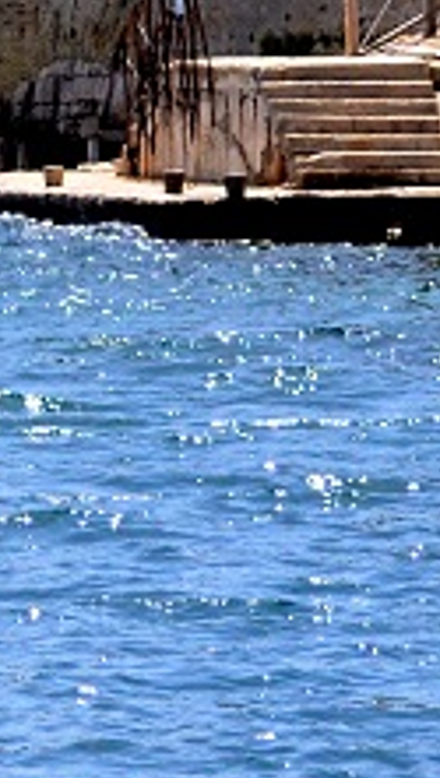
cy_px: -266
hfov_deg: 2.5
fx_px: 10224
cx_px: 5
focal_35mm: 495
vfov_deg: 4.3
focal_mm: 70
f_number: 4.5
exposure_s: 1/8000
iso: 1100
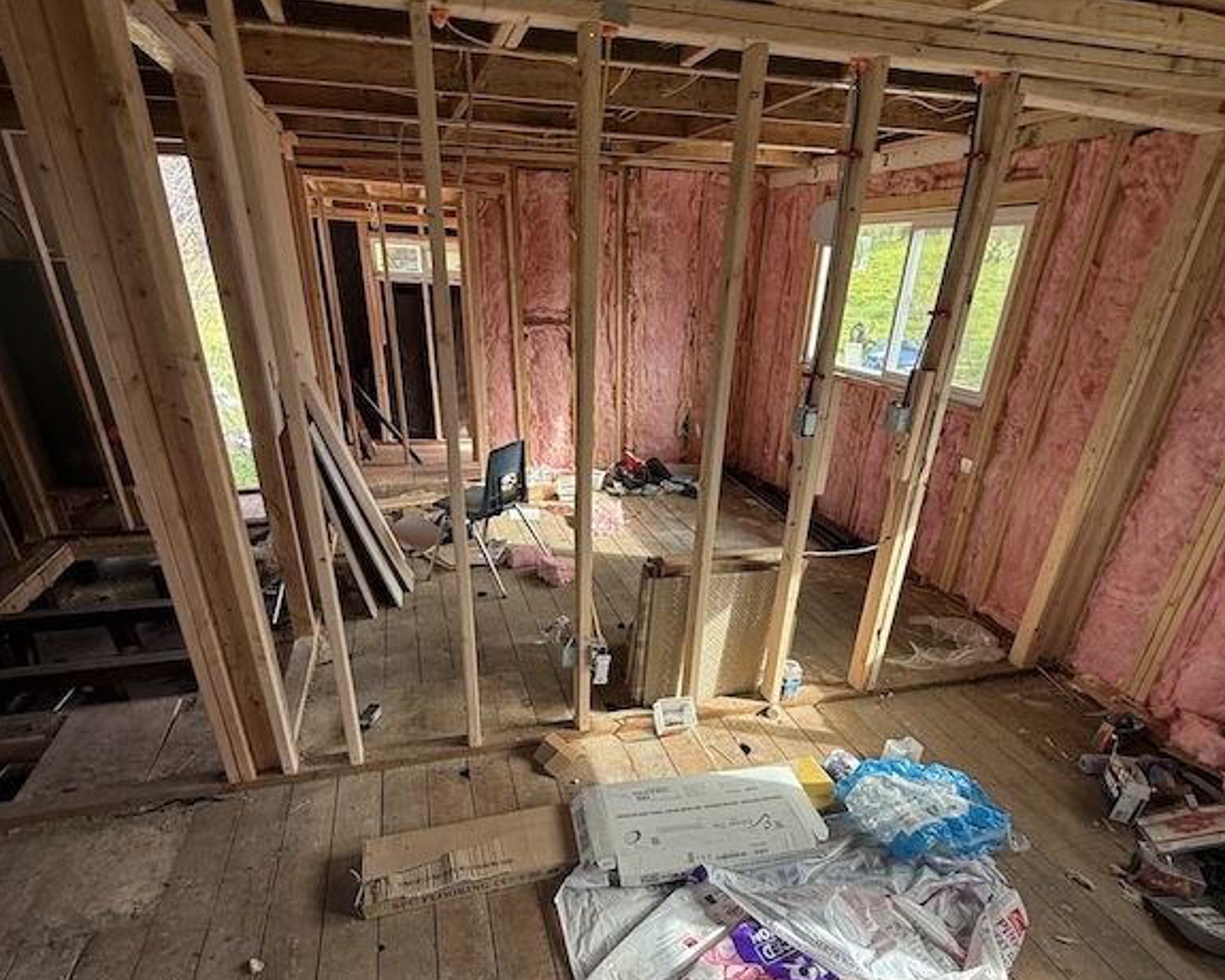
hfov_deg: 83.3
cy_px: 646
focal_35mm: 19
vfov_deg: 69.0
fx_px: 689
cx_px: 631
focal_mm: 2.22
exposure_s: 1/99
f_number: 2.2
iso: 50
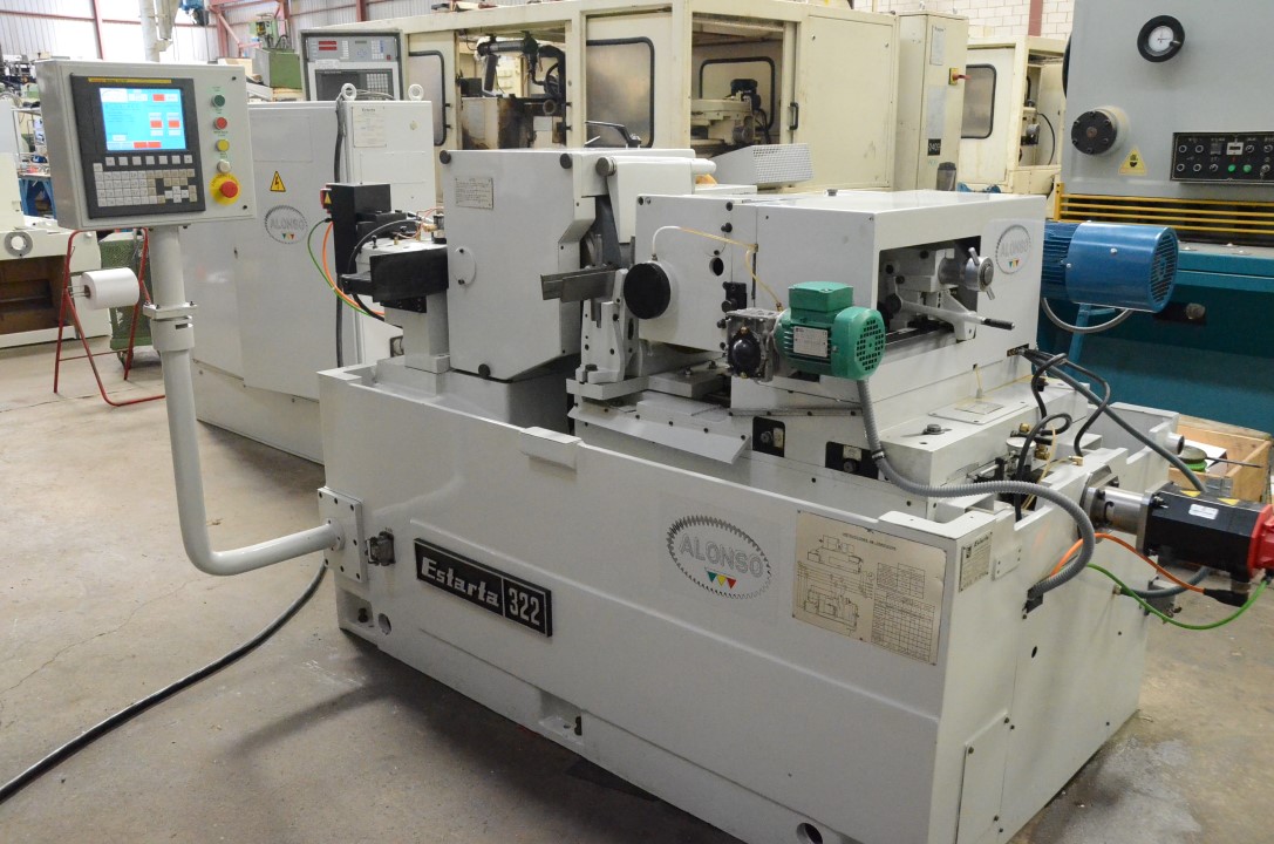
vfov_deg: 43.4
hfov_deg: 62.0
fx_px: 1059
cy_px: 422
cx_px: 637
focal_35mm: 30
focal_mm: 20
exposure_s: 1/125
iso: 6400
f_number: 5.6
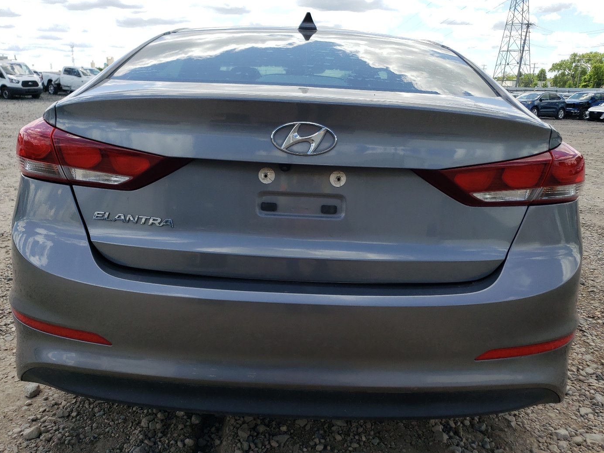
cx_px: 300
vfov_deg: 46.8
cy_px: 225
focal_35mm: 30
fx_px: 523
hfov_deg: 60.0
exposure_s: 1/2000
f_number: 1.5
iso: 50
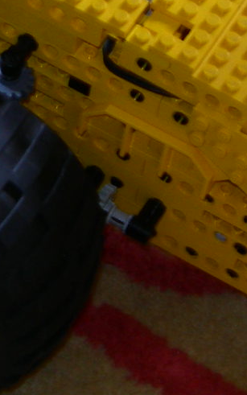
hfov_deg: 7.7
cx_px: -59
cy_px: 119
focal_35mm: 168
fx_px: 1809
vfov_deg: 12.4
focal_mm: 7.8
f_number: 2.8
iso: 50
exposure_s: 1/4.3
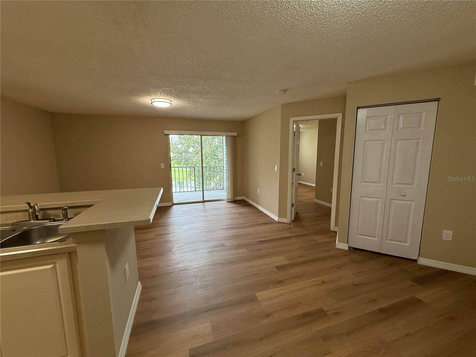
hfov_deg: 102.1
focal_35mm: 14
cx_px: 238
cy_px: 178
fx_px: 193
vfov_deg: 85.7
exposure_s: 1/120
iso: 160
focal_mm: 2.22
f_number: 2.2
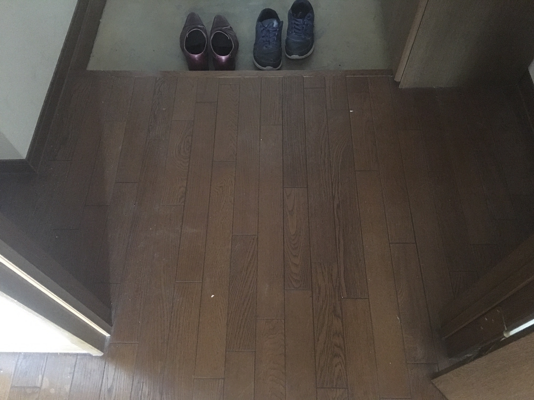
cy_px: 200
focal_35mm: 29
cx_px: 267
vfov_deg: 48.2
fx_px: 447
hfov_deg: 61.7
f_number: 2.2
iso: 400
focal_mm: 4.15
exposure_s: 1/4
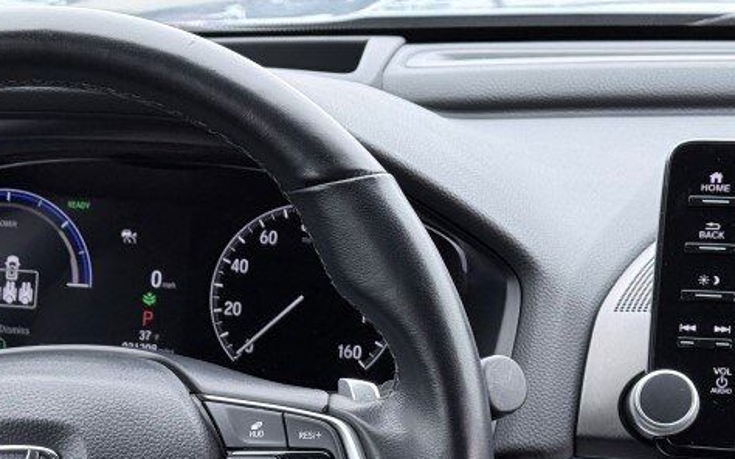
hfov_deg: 18.5
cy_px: 488
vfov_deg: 11.7
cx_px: 31
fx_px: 2203
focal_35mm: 110
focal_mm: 6.76
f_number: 1.78
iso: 80
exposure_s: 1/314
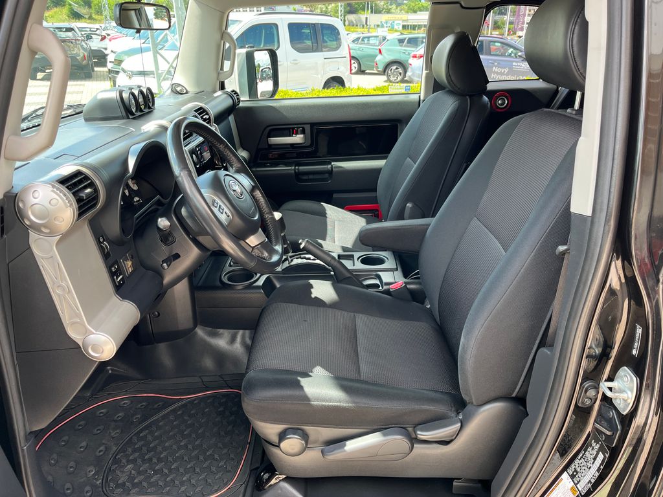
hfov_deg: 67.3
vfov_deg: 53.1
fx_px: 498
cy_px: 248
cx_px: 332
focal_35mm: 26
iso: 50
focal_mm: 5.1
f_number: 1.6
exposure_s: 1/164
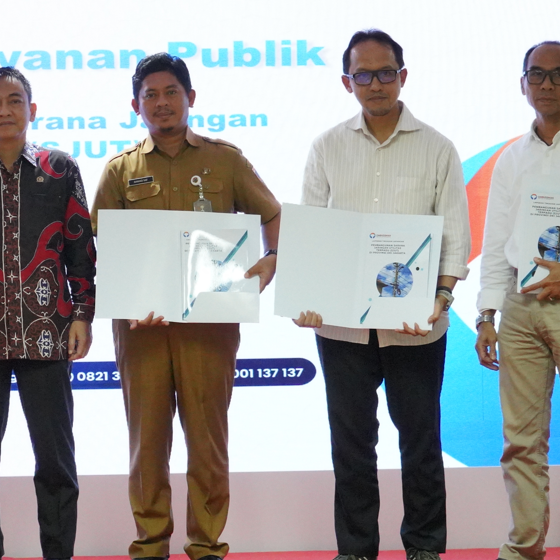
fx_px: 2672
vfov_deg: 12.0
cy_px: 253
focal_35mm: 146
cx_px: 13
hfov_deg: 11.8
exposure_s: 1/125
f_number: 6.7
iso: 12800
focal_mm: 70
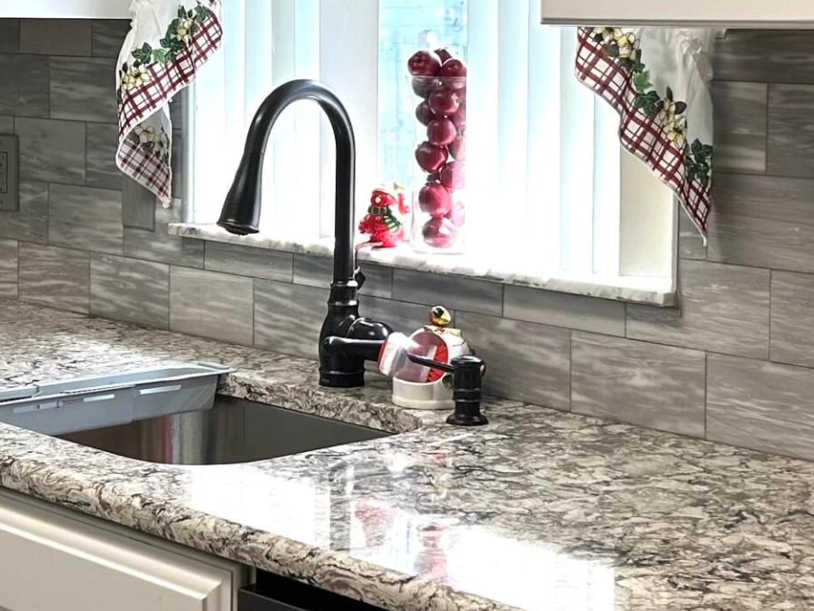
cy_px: 127
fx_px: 1952
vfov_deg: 17.6
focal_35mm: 83
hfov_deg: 23.5
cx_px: 464
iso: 40
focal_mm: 5.7
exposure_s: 1/120
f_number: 1.5
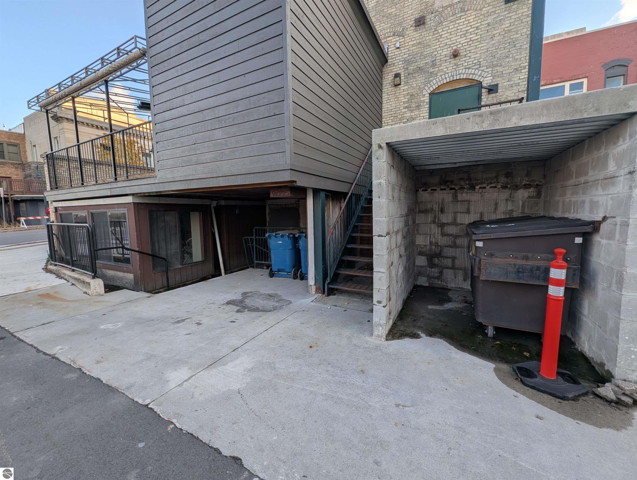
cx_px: 318
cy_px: 240
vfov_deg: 90.1
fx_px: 240
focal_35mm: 13
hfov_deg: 106.1
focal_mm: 1.95
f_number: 2.2
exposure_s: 1/317
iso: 50
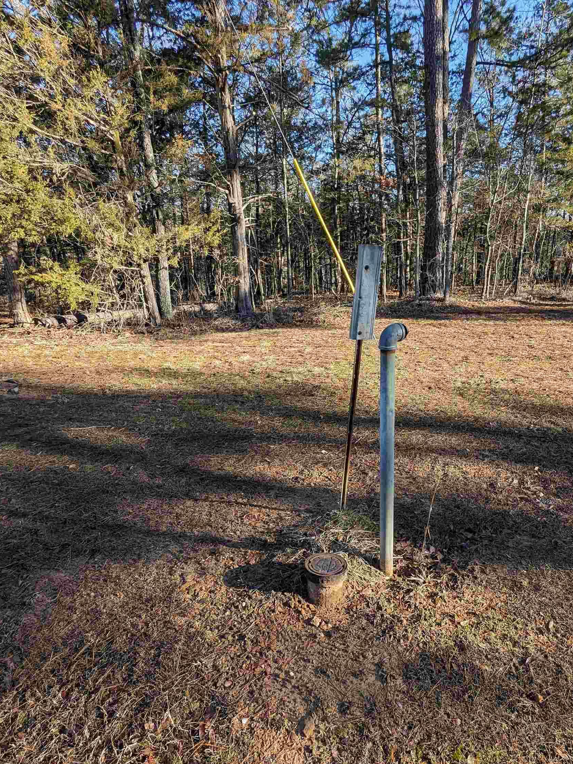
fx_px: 486
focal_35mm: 22
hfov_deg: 60.4
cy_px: 389
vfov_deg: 76.4
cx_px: 351
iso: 43
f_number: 2.2
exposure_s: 1/364
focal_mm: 2.35
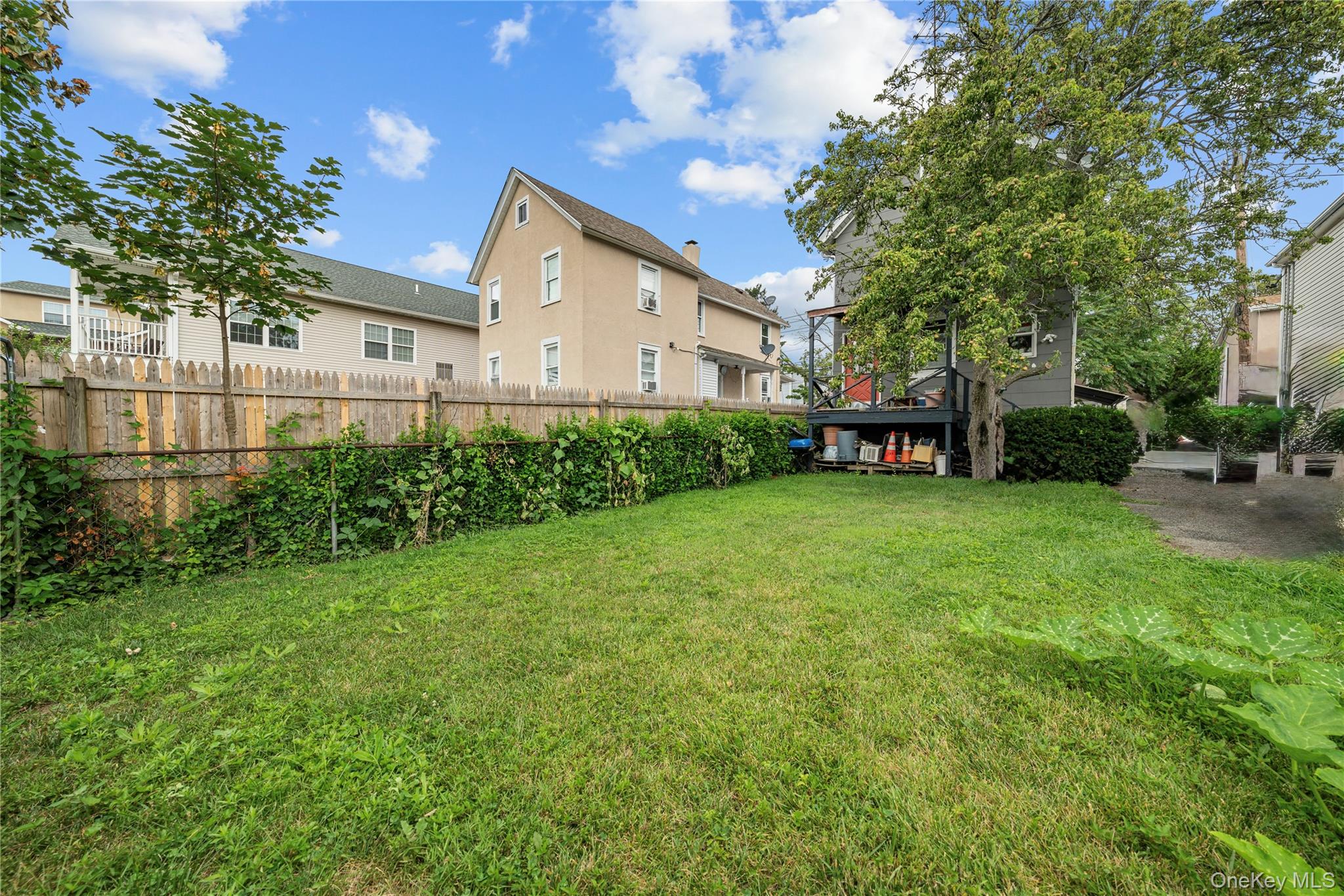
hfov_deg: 112.6
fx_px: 448
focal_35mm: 12
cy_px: 448
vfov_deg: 90.0
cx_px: 672
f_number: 9
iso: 100
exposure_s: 1/15
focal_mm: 12
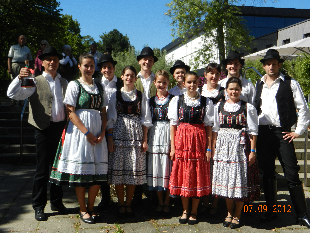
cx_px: 155
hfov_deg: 42.1
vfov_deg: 32.2
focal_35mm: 45
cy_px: 116
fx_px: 403
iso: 160
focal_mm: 8.2
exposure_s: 1/1250
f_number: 4.2
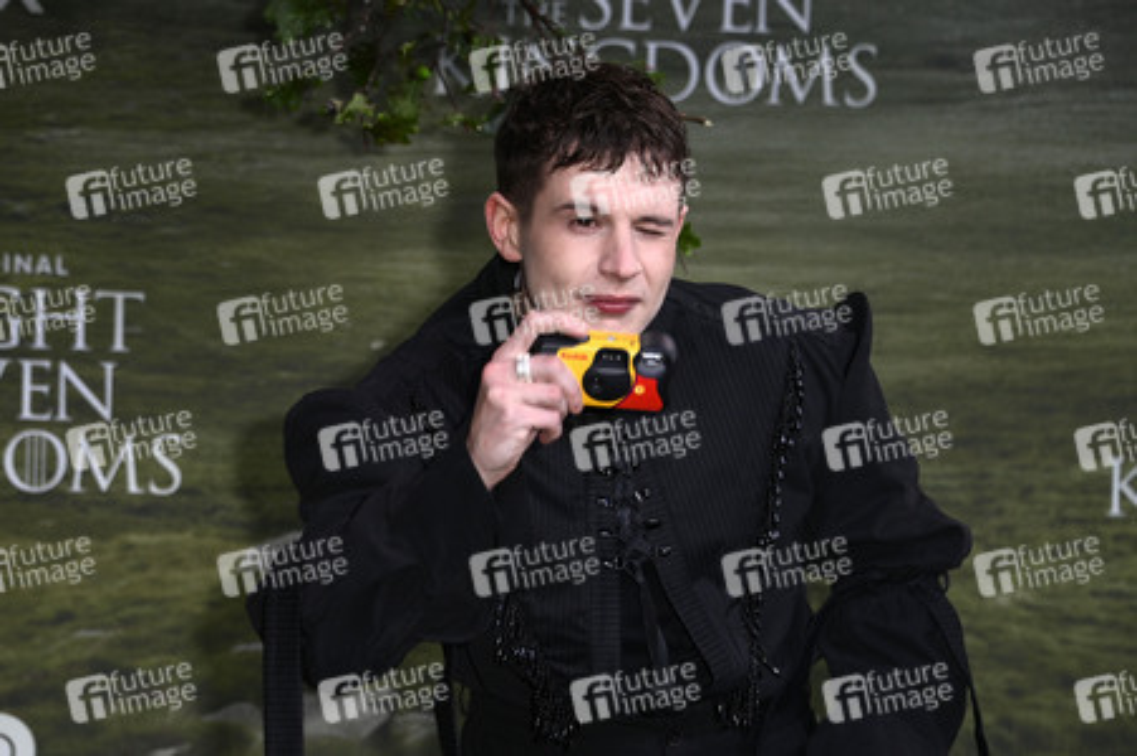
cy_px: 378
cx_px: 568
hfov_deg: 19.5
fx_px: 3314
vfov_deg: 13.0
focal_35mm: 105
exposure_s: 1/250
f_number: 5.6
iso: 640
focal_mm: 105
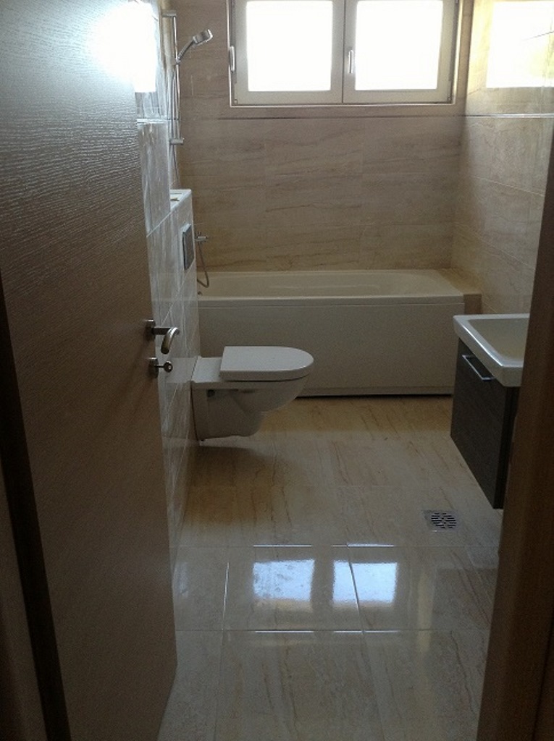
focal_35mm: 33
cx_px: 277
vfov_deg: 55.4
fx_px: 706
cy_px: 370
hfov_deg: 42.8
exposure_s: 1/25
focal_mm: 3.3
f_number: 2.4
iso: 80
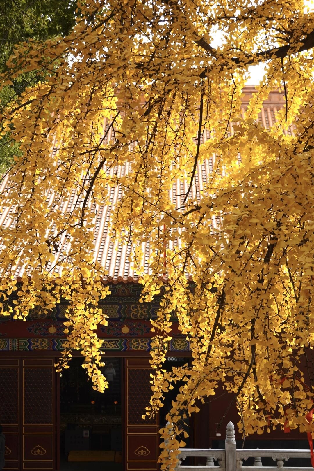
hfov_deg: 24.2
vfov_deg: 35.6
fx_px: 731
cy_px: 236
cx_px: 157
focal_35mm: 56
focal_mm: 20.69
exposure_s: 1/200
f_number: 4
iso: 100
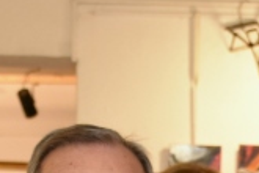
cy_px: 339
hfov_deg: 9.6
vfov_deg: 6.3
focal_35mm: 214
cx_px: 207
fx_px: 1540
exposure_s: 1/60
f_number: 3.8
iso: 1000
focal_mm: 23
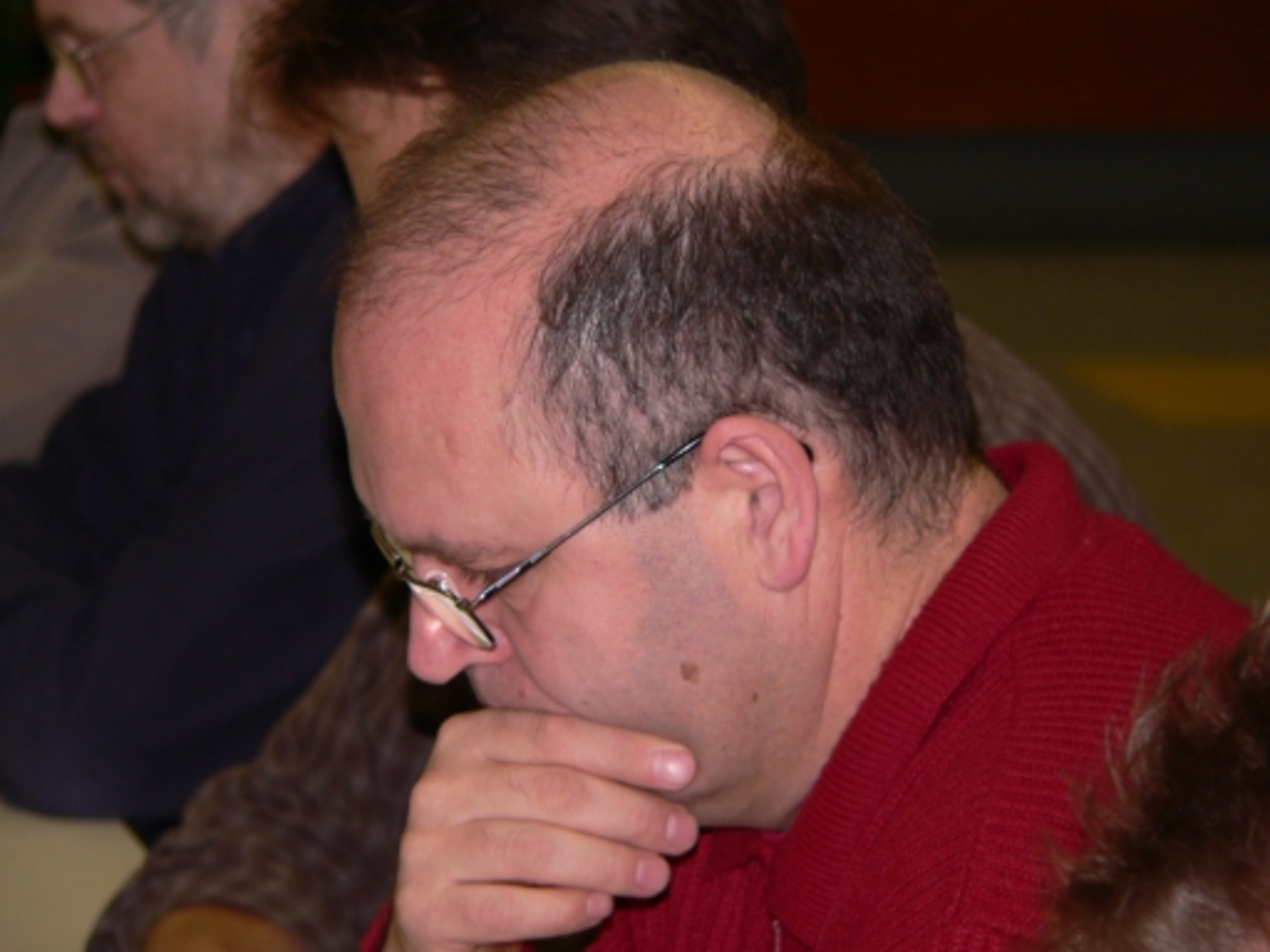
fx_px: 8512
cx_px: 635
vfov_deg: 6.4
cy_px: 476
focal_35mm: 232
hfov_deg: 8.5
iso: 100
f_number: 2.8
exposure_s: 1/60
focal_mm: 38.6
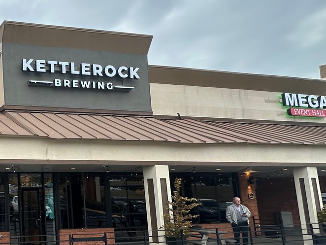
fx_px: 301
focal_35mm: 32
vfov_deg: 43.7
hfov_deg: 42.8
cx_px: -42
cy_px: 159
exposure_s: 1/220
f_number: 2.2
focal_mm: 2.22
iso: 40
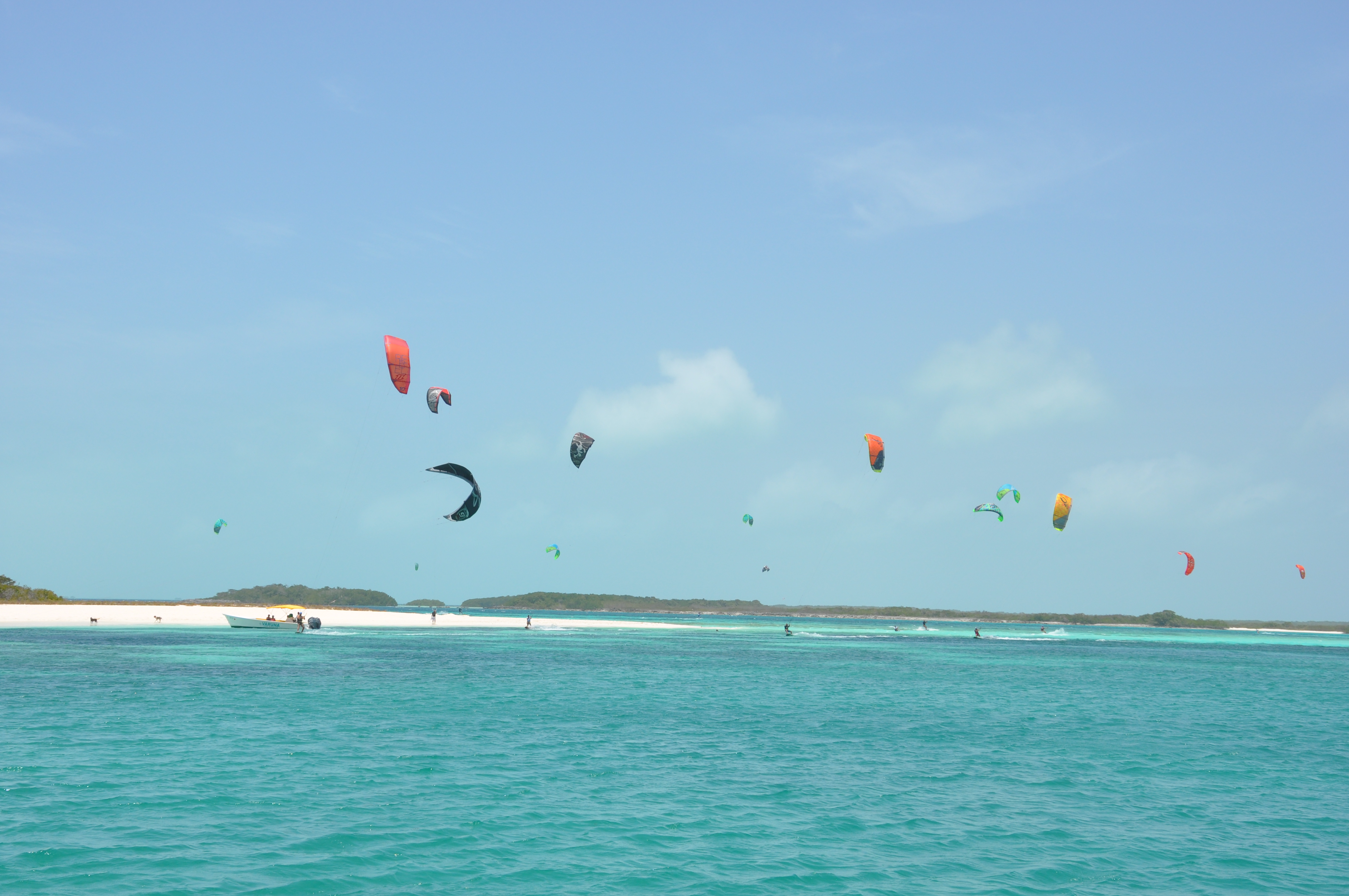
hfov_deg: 38.9
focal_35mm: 51
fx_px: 1909
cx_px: 674
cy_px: 448
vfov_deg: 26.4
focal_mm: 34
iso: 200
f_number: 10
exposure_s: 1/400
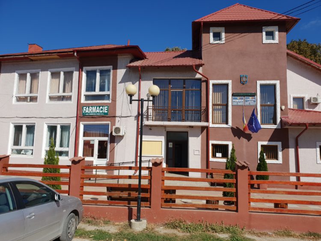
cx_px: 160
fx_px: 241
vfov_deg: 53.1
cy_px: 120
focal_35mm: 26
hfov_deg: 67.3
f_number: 2.4
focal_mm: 4.3
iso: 50
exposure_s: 1/2193
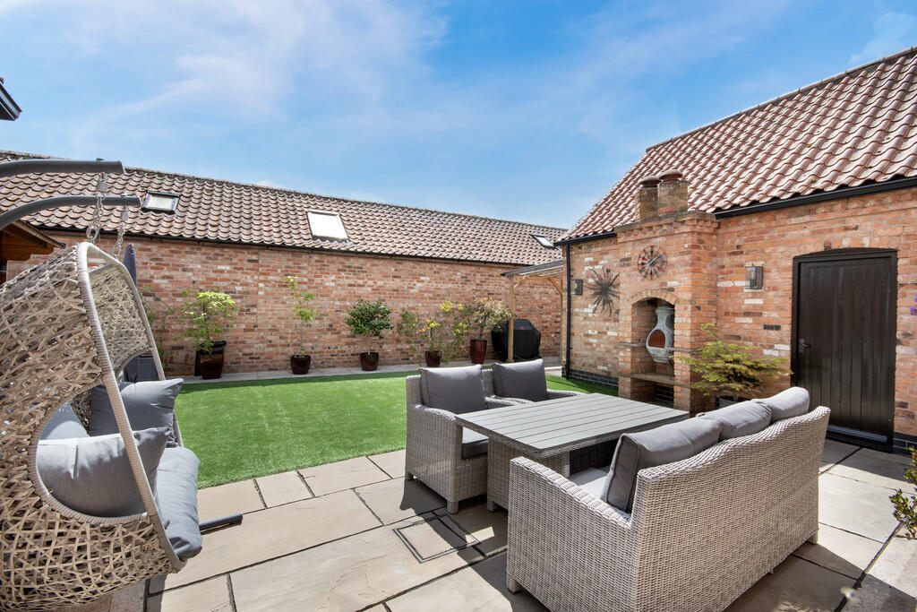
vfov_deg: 77.3
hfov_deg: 100.4
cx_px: 458
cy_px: 306
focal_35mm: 15
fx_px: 382
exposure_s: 1/200
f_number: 8
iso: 100
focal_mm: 10
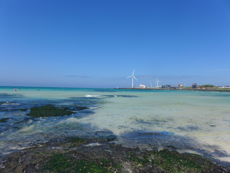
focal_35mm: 24
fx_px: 159
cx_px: 115
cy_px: 86
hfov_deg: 71.6
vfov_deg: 56.8
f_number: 3.2
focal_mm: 4.7
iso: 80
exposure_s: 1/1600
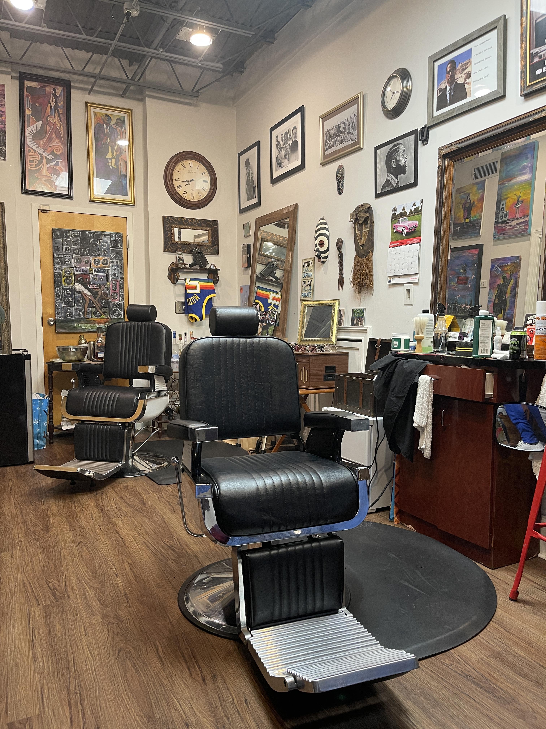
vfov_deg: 67.3
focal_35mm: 26
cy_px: 364
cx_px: 273
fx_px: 547
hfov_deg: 53.1
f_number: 1.6
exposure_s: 1/60
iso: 160
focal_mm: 5.1
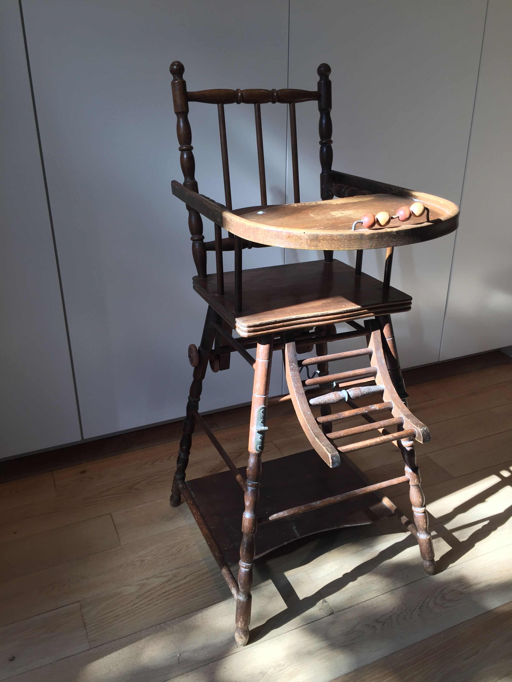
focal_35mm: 29
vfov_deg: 61.7
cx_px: 256
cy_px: 341
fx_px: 572
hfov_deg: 48.2
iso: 32
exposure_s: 1/100
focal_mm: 4.15
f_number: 2.2
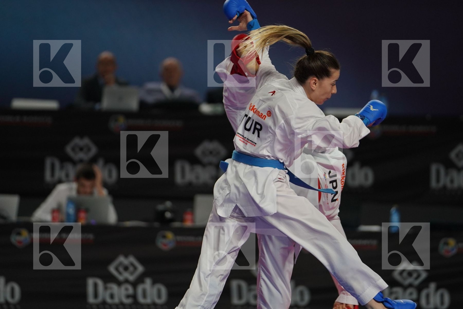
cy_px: 154
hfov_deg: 6.9
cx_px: 232
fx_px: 3858
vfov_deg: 4.6
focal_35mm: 300
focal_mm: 200
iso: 800
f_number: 2.8
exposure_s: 1/1000
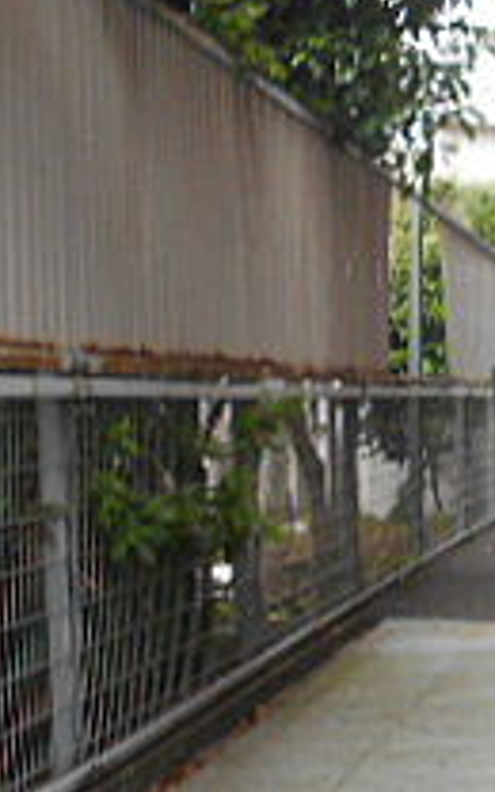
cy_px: 678
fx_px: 1835
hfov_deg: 14.5
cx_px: 708
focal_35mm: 85
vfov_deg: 23.8
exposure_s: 1/60
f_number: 3.2
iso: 80
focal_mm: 4.6
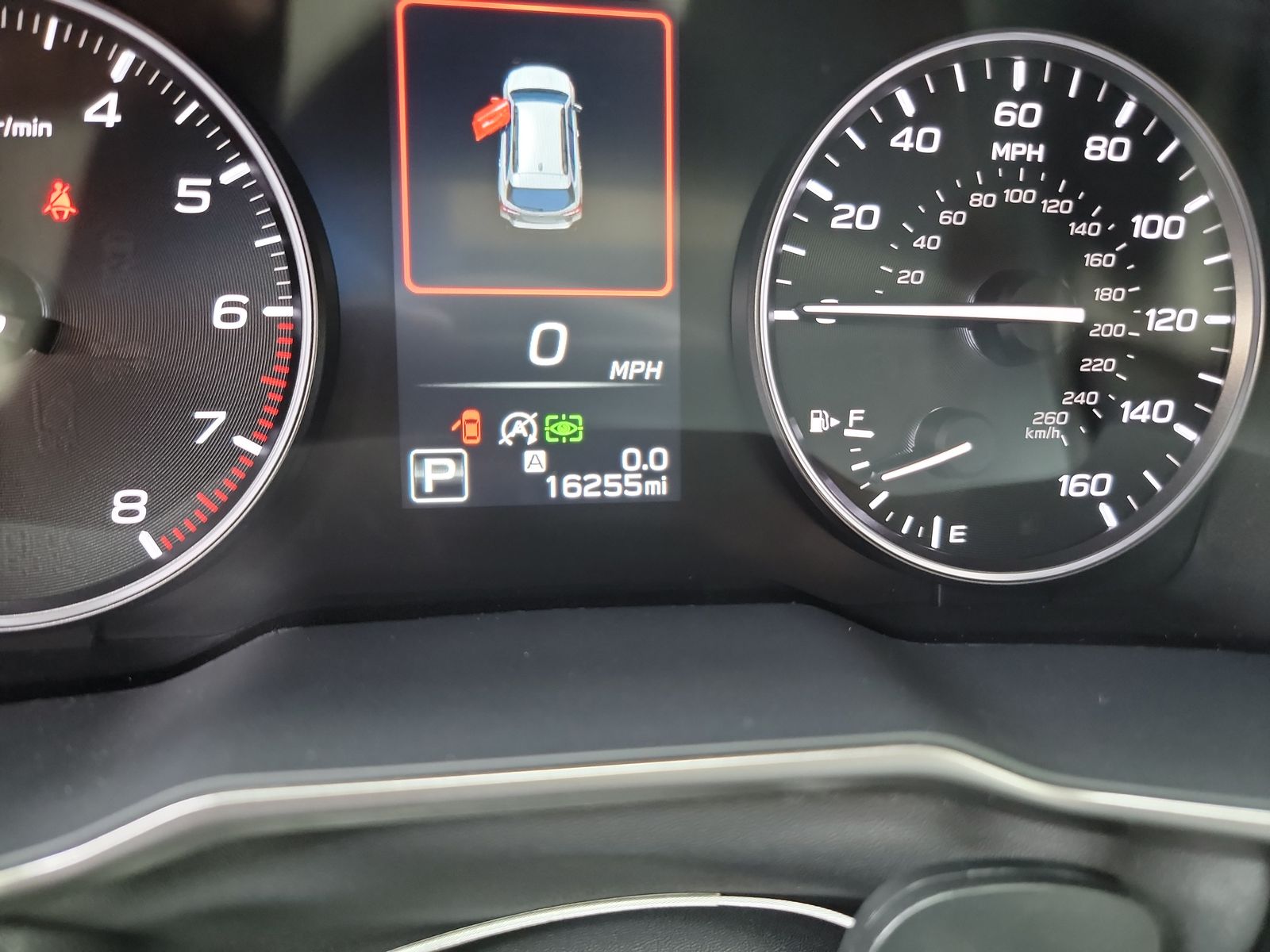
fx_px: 881
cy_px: 476
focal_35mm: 24
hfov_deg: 71.6
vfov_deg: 56.8
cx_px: 635
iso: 1035
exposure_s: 1/50
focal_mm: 6.7
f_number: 1.8
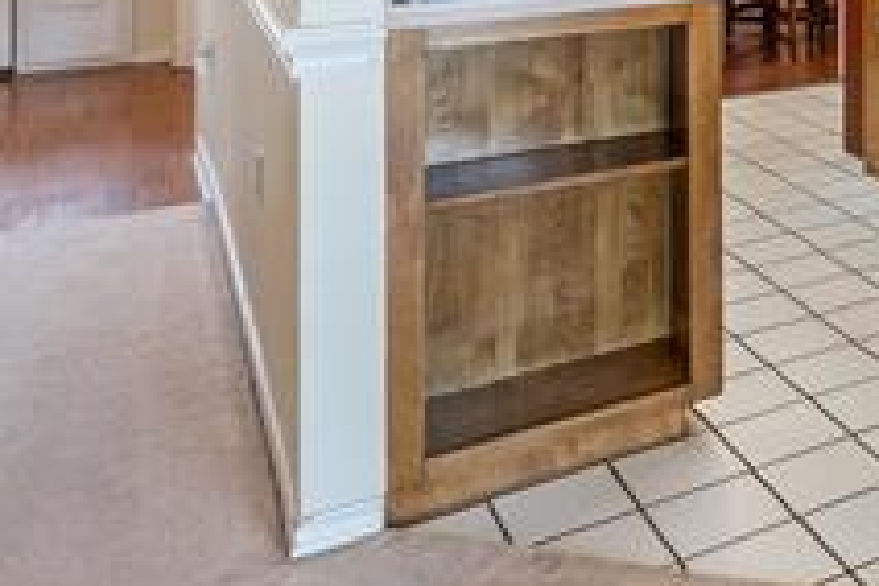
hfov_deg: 30.3
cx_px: 1155
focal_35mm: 51
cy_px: -149
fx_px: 1245
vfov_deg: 23.7
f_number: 8
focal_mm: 17
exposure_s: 1/8
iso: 800
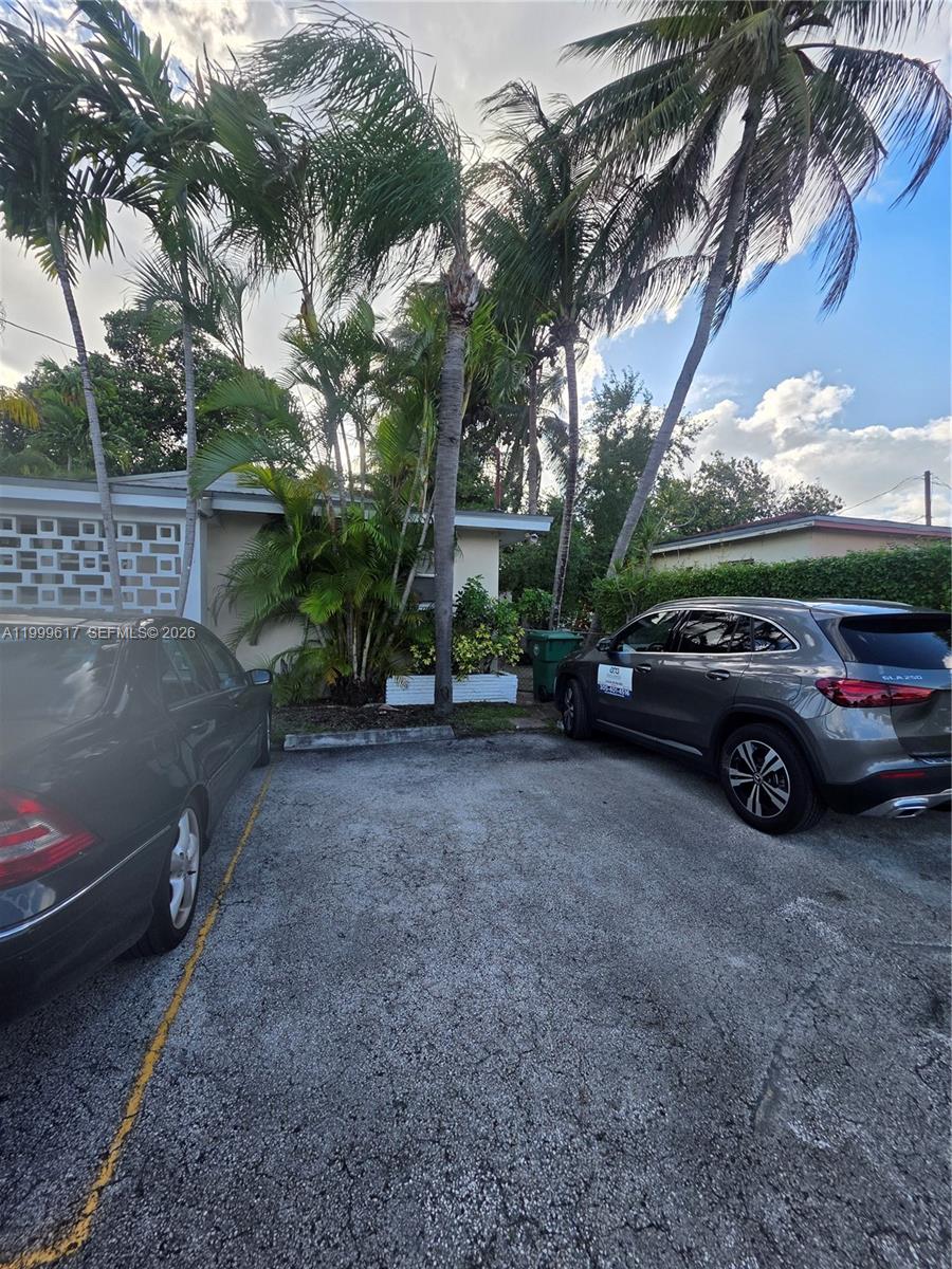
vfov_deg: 106.2
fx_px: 477
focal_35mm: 13
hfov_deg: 89.9
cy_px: 634
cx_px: 476
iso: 40
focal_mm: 2.2
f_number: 1.9
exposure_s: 1/897
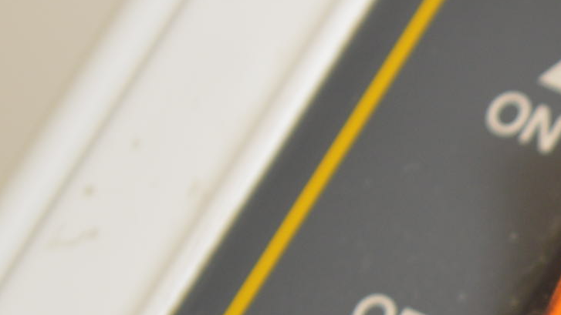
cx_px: 1073
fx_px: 5028
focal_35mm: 338
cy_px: 459
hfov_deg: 6.2
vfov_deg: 3.6
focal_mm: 52
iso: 200
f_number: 6.3
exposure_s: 1/100
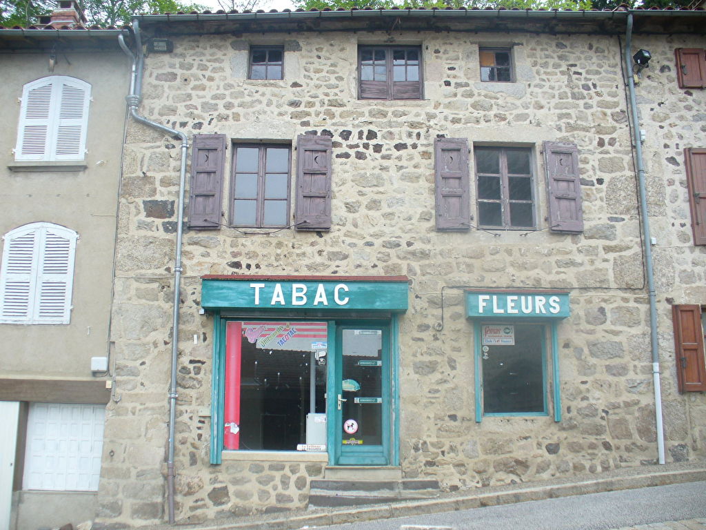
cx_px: 353
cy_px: 265
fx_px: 755
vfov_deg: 38.7
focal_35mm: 37
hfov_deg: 50.1
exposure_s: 1/125
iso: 80
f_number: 2.8
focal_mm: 6.1
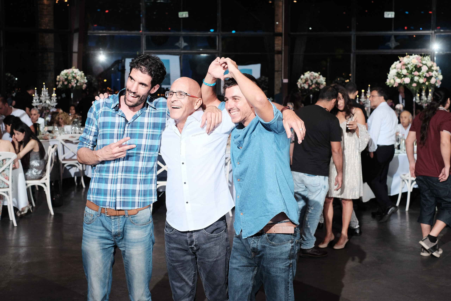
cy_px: 150
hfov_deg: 37.5
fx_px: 664
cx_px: 226
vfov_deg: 25.5
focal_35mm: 53
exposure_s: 1/180
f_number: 3.6
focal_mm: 35
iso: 1250
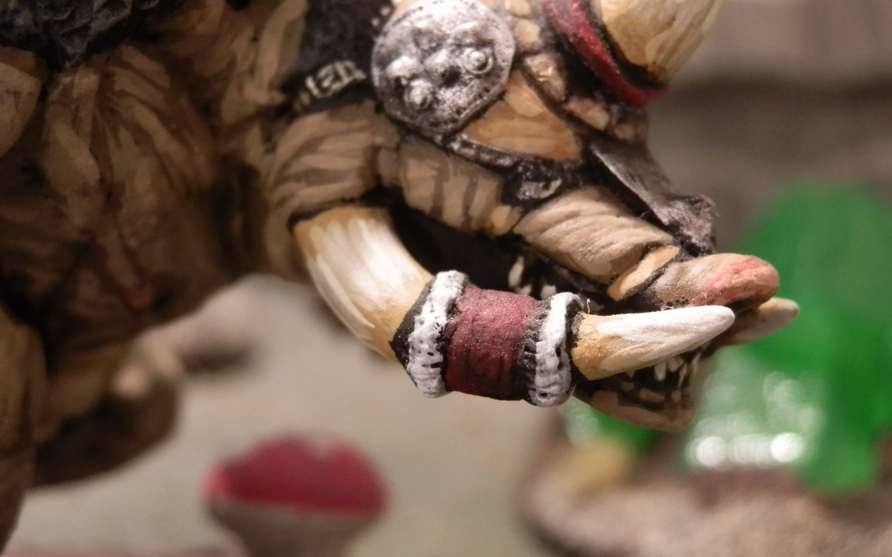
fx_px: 1580
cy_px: 231
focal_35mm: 65
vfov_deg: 20.0
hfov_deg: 31.5
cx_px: 447
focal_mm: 10.99
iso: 400
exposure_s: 1/40
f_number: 3.7
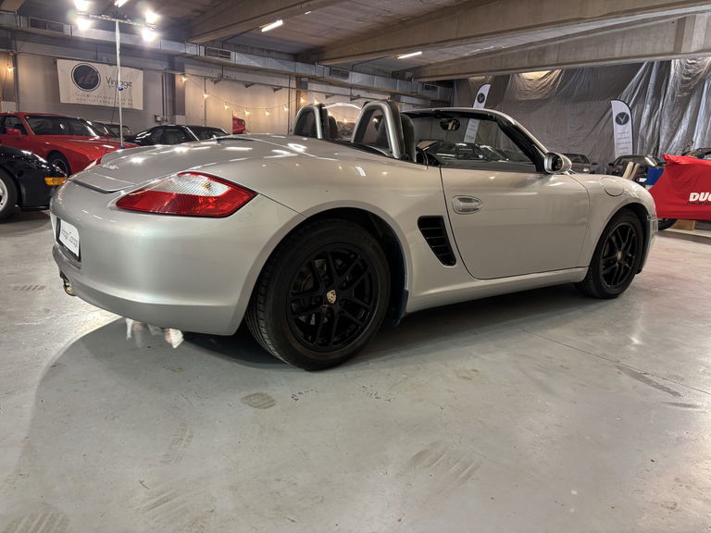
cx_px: 356
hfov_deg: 67.3
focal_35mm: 26
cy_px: 266
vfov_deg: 53.1
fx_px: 534
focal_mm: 5.96
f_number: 1.6
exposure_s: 1/50
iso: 160
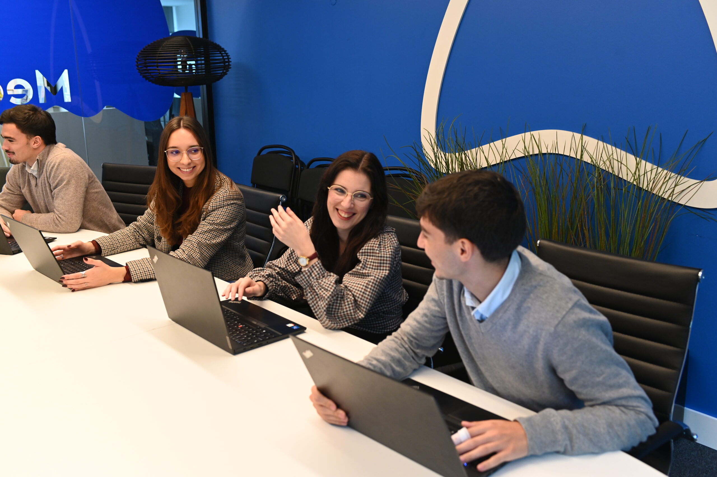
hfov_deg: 54.4
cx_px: 358
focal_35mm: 35
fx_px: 697
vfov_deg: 37.8
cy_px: 238
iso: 1600
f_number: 4.5
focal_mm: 35
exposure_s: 1/80
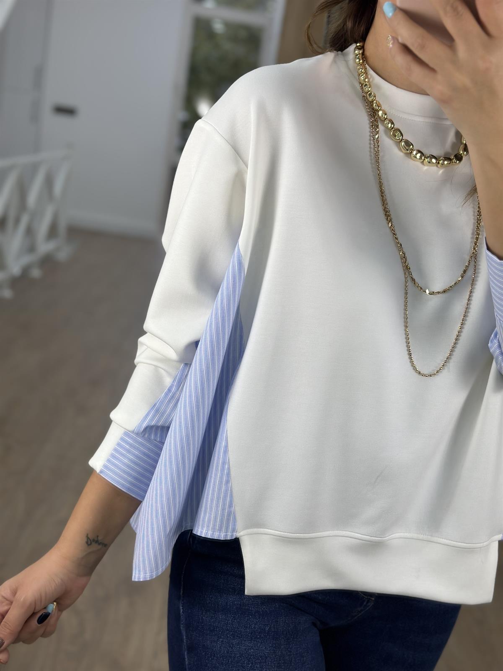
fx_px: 930
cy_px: 336
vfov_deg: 39.7
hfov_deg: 30.3
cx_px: 252
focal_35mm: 48
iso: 80
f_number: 1.78
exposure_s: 1/303
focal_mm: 6.86
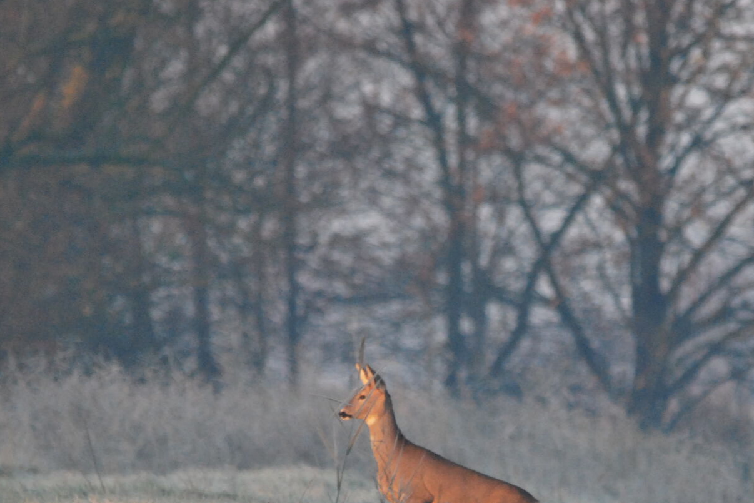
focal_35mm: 1495
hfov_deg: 1.4
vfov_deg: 0.9
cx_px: 428
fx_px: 31309
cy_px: 480
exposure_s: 1/500
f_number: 6.3
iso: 800
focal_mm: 500
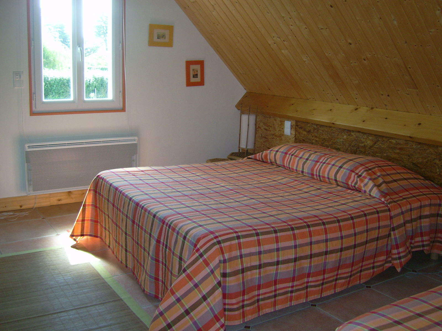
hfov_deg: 46.8
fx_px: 511
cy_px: 166
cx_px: 221
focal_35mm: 40
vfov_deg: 36.0
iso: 50
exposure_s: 1/42
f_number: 2.8
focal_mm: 8.25
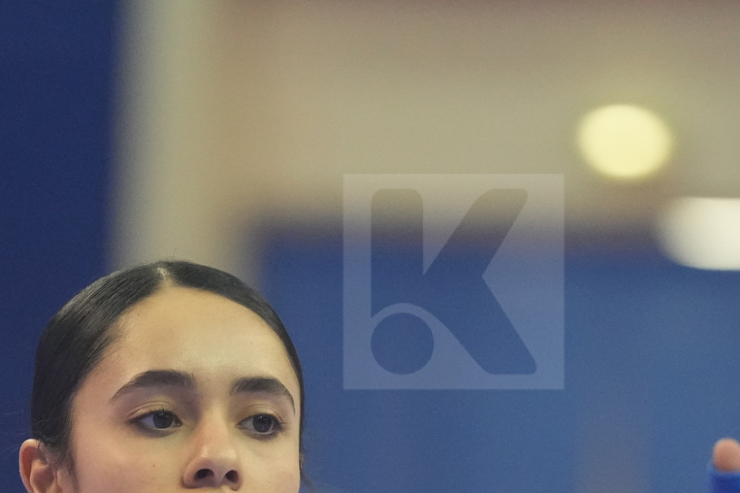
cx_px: 454
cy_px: 702
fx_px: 11444
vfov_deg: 2.5
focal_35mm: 557
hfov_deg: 3.7
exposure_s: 1/1000
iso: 3200
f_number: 2.8
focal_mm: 170
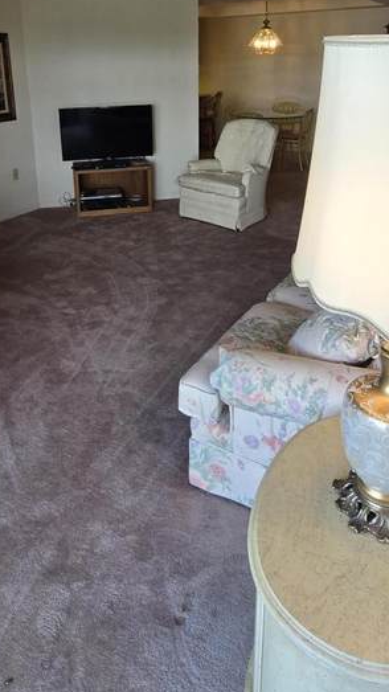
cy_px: 213
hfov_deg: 44.0
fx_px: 477
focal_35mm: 26
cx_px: 147
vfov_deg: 69.2
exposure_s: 1/120
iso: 64
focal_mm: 2.2
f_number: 2.2
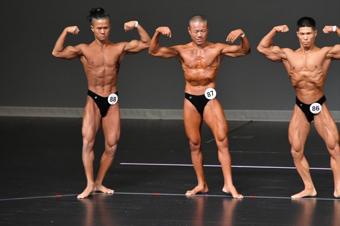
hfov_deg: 5.5
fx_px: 3540
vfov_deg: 3.7
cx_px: 170
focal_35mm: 375
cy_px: 113
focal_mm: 250
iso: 5000
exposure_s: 1/400
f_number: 5.6
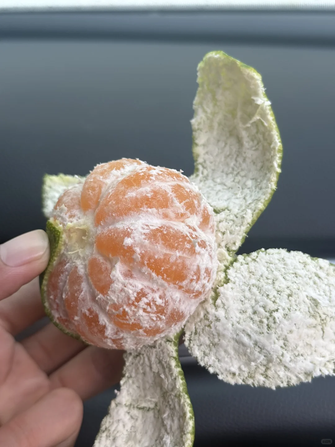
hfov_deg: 30.3
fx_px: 619
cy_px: 224
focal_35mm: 48
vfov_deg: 39.7
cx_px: 168
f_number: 1.78
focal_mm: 6.76
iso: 64
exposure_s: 1/305
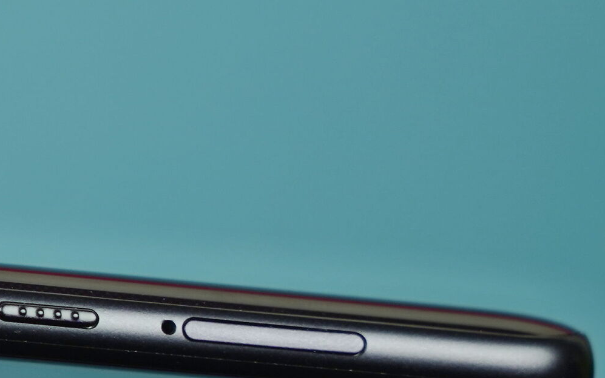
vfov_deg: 12.5
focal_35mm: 104
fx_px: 1715
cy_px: 340
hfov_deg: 19.8
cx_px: 118
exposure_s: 1/160
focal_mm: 53
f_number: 4
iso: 200
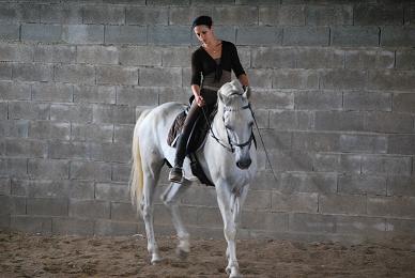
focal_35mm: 150
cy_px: 139
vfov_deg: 9.2
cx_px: 208
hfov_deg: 13.7
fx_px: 1732
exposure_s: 1/80
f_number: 4.5
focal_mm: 100
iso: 1600
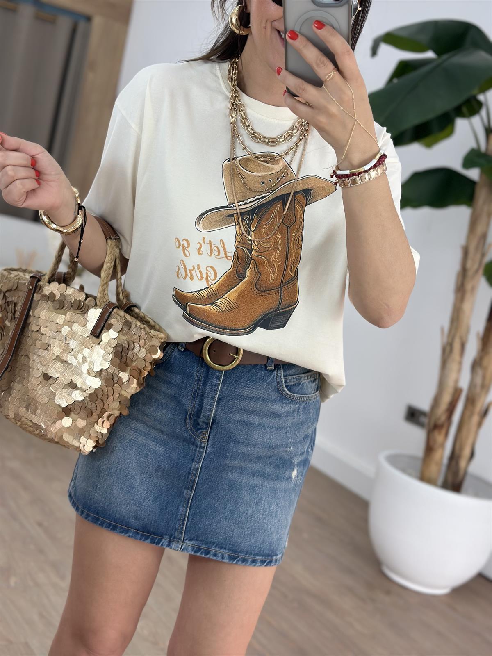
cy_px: 328
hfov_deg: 30.3
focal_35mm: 48
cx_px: 246
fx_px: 910
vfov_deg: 39.7
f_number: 1.78
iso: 80
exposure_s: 1/314
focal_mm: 6.86
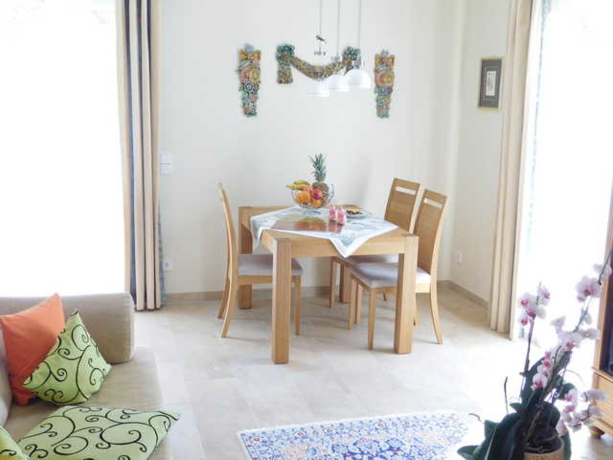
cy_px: 230
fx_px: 708
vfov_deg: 36.0
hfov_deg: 46.8
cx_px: 306
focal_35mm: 40
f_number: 3.6
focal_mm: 7.1
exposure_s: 1/30
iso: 140
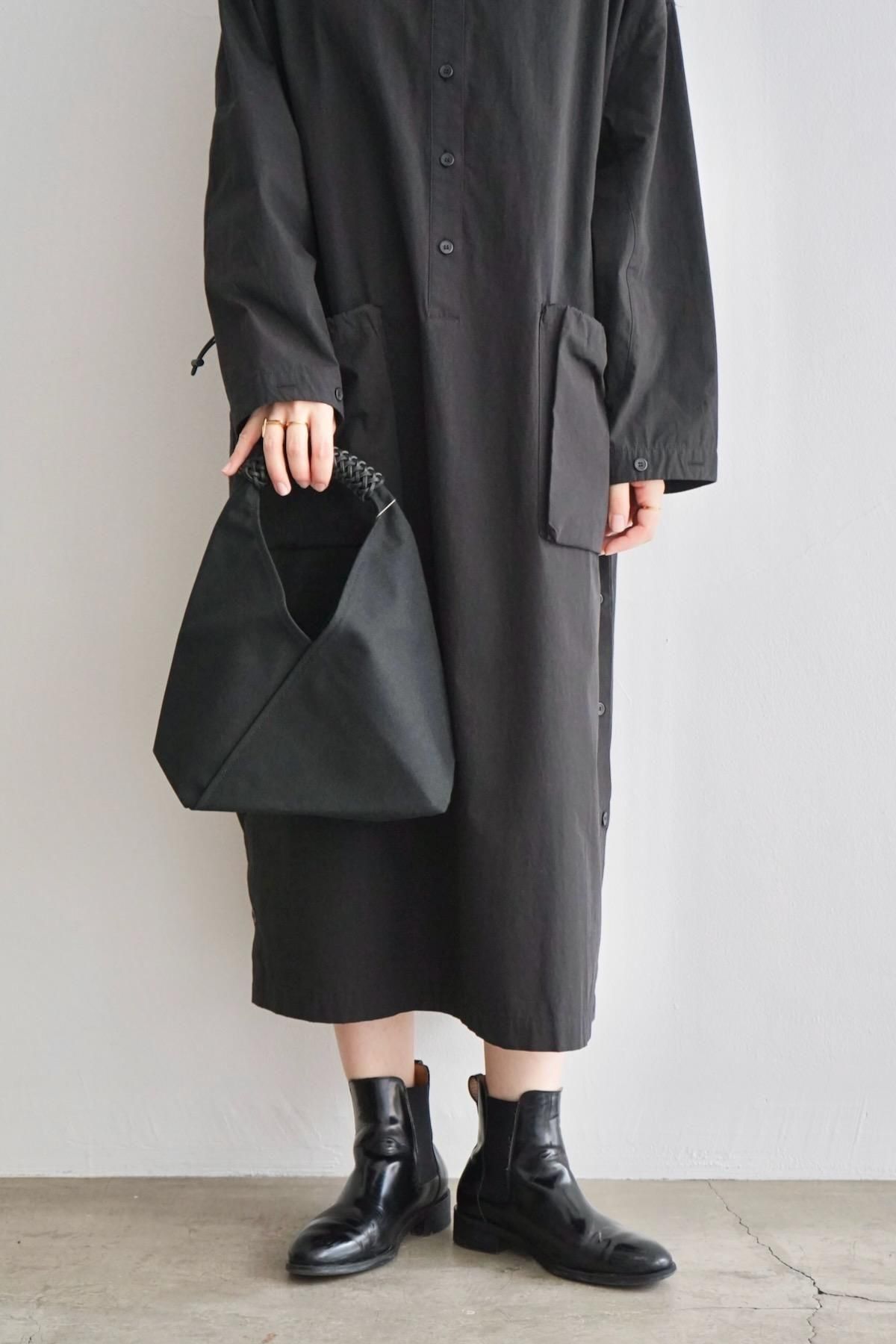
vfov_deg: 34.5
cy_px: 672
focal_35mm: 58
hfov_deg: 23.4
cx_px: 448
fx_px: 2165
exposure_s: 1/160
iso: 2000
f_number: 5
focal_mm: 58
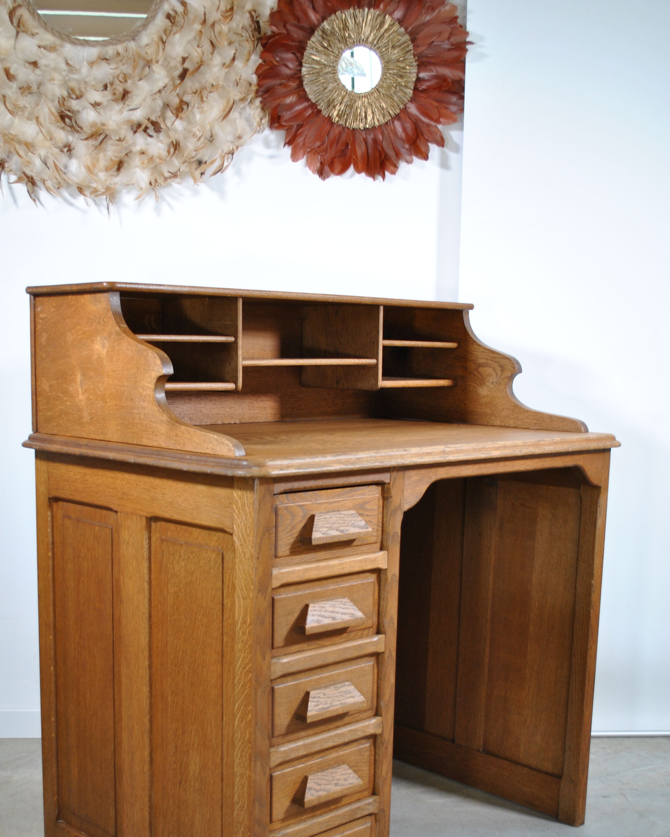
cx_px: 318
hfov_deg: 32.7
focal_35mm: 46
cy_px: 540
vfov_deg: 40.0
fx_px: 1140
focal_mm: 24
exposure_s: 1/25
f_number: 4
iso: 200
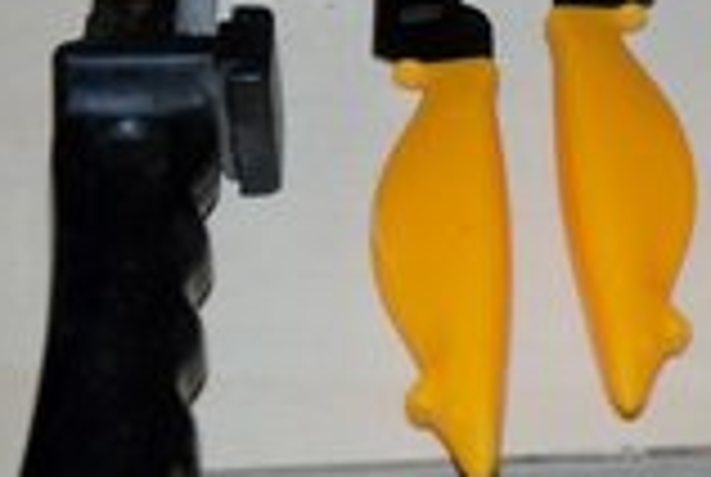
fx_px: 3008
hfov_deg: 13.4
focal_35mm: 152
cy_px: -36
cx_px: 585
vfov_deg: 9.0
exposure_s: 1/60
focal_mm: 40
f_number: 4.5
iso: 200
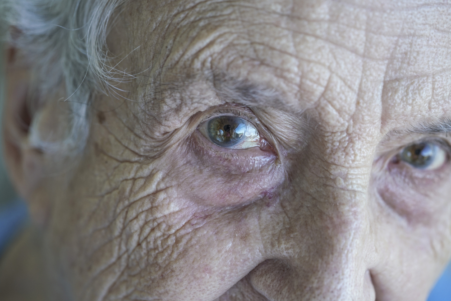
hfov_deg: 22.6
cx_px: 226
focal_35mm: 90
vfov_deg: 15.2
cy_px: 150
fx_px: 1128
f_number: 3.5
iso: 640
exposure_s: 1/125
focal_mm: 90
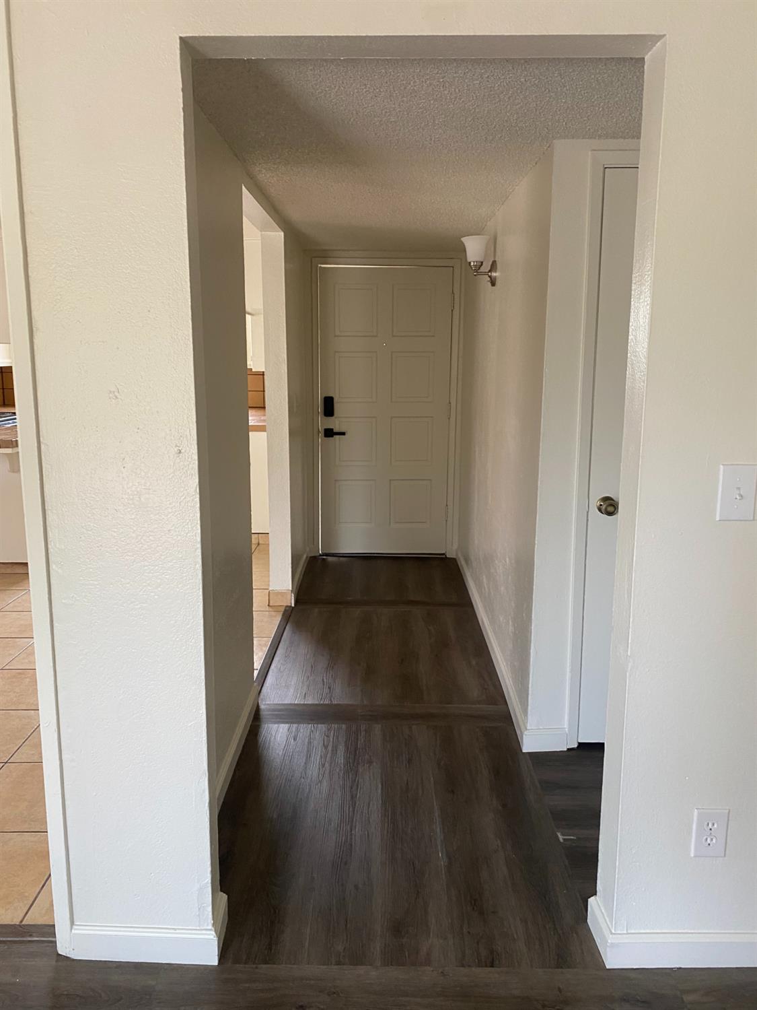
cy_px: 505
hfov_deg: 53.1
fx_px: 758
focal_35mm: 26
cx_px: 378
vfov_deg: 67.3
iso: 125
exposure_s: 1/60
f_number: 1.8
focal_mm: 4.25
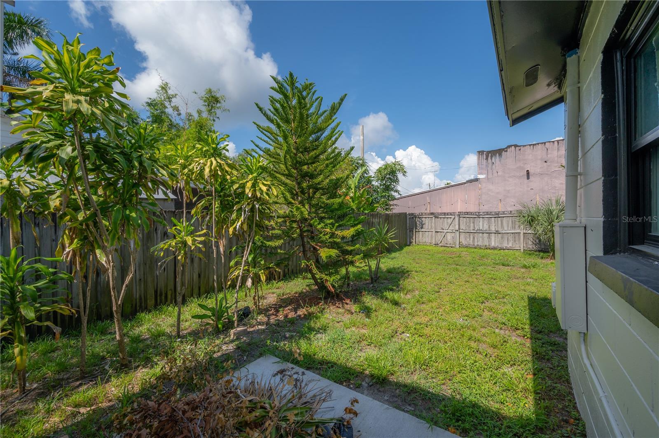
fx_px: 256
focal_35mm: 14
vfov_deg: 81.1
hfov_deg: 104.3
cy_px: 219
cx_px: 330
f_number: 10
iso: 320
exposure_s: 1/400
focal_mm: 14
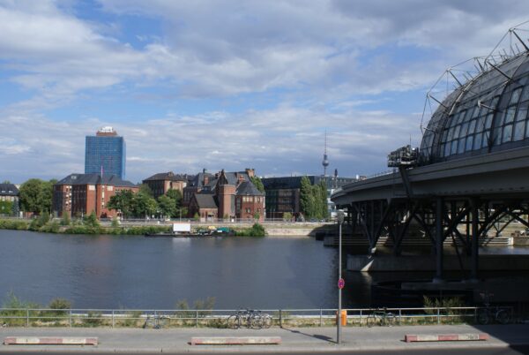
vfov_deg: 34.3
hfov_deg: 49.5
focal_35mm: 39
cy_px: 178
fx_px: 574
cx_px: 264
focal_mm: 26
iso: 100
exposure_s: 1/200
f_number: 11
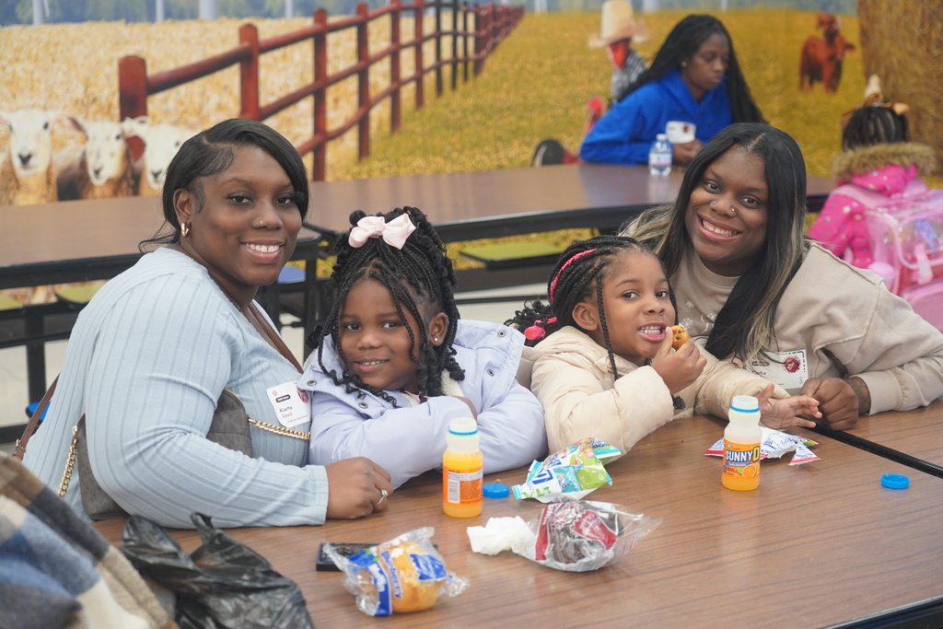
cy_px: 314
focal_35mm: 62
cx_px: 472
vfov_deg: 21.9
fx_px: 1624
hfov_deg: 32.4
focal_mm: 62
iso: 2000
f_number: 4
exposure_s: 1/160
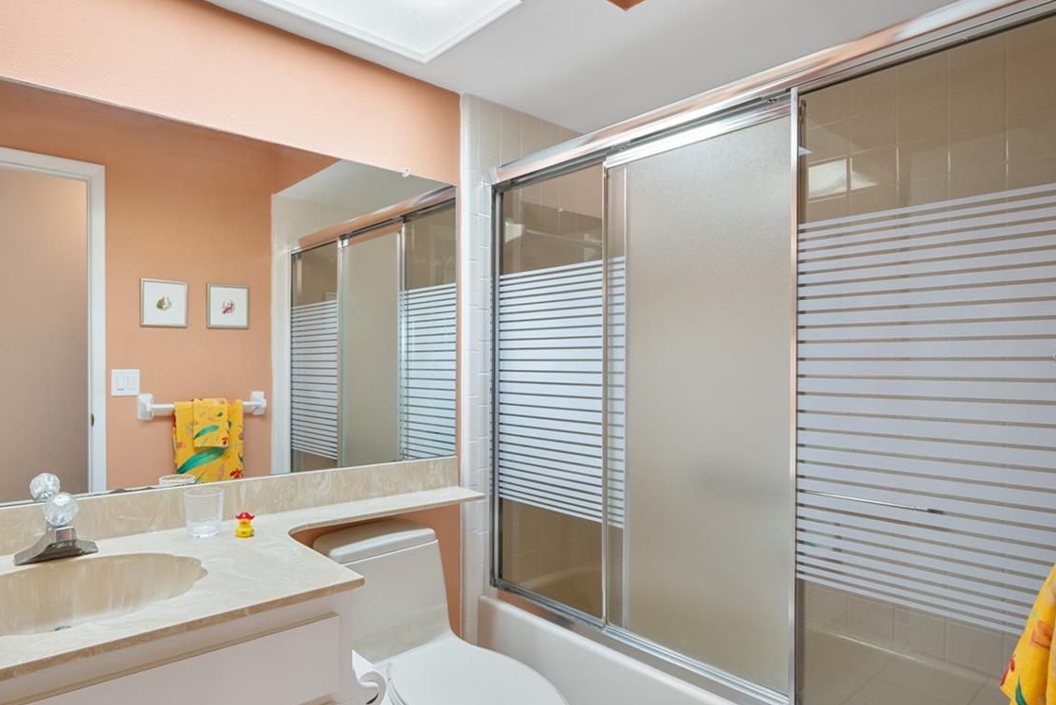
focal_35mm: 20
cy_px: 359
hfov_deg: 82.0
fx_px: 587
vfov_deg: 61.9
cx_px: 382
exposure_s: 1/2
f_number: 9
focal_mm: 14
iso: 250
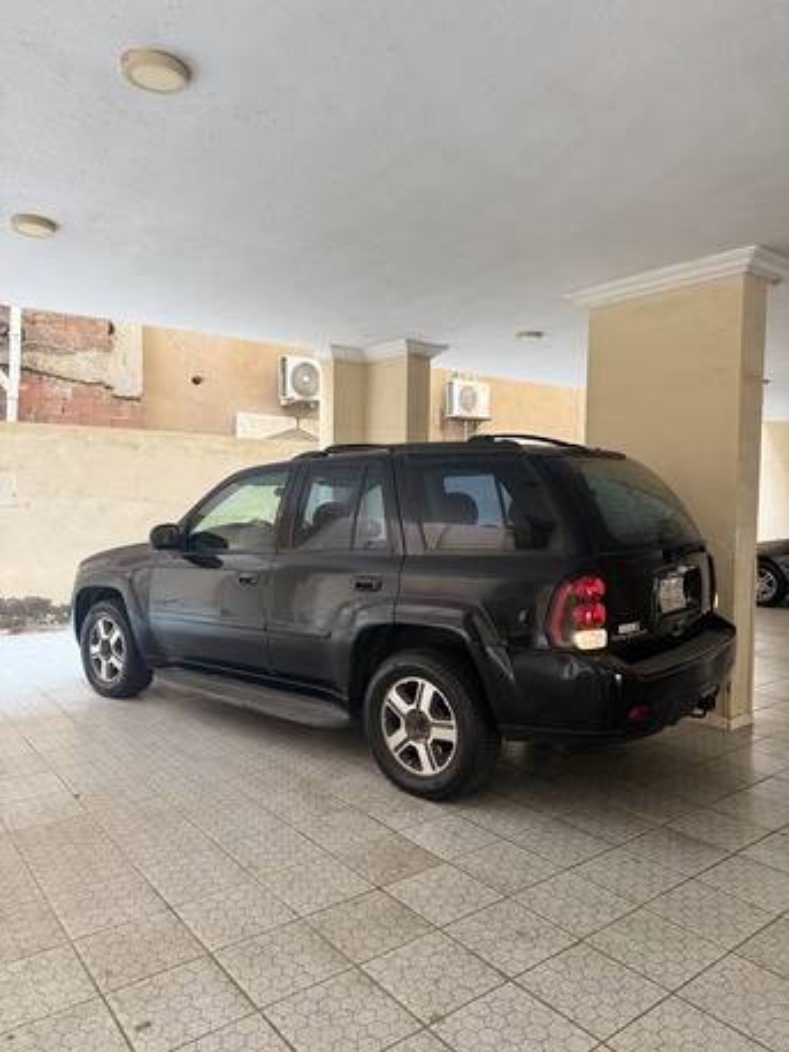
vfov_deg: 71.6
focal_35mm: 24
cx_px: 394
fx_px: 729
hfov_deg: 56.8
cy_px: 526
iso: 64
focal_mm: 6.76
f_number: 1.78
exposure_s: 1/121
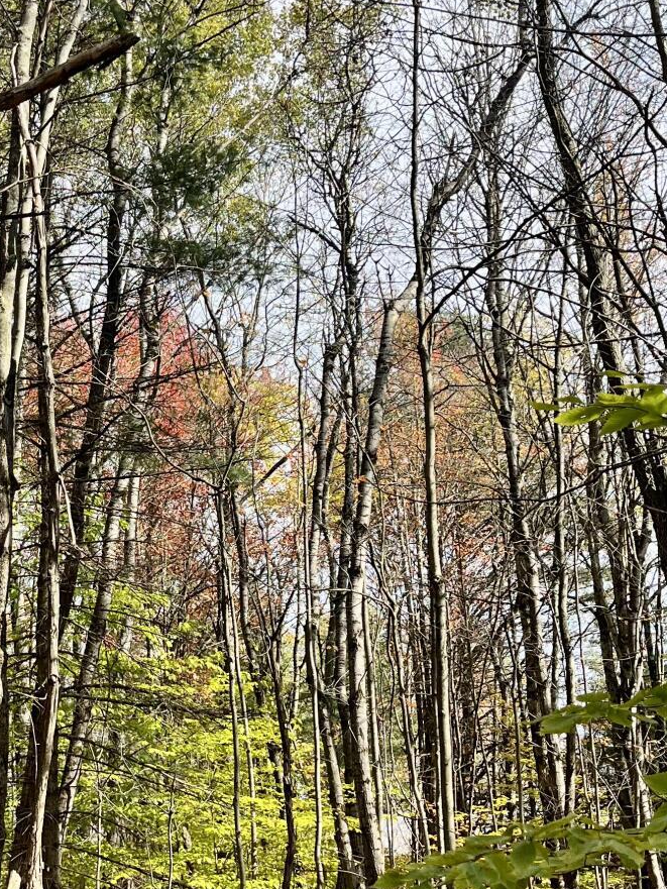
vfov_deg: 32.7
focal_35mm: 59
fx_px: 1515
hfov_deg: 24.3
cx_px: 101
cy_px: 482
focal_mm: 5.1
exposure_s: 1/1404
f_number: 1.6
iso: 50
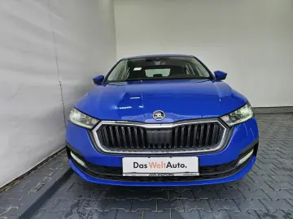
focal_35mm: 23
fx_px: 195
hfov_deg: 73.9
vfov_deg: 58.9
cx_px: 146
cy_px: 110
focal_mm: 6.3
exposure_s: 1/250
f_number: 1.7
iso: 20
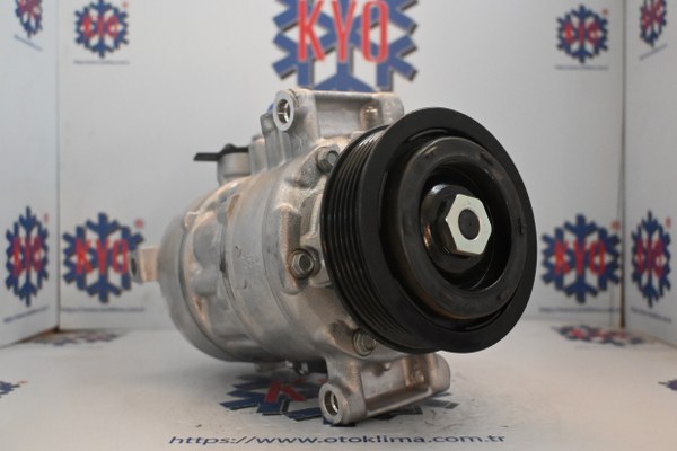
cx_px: 338
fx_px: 649
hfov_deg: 55.1
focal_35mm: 34
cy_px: 226
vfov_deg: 38.4
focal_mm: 23
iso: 3200
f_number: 4.2
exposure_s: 1/125
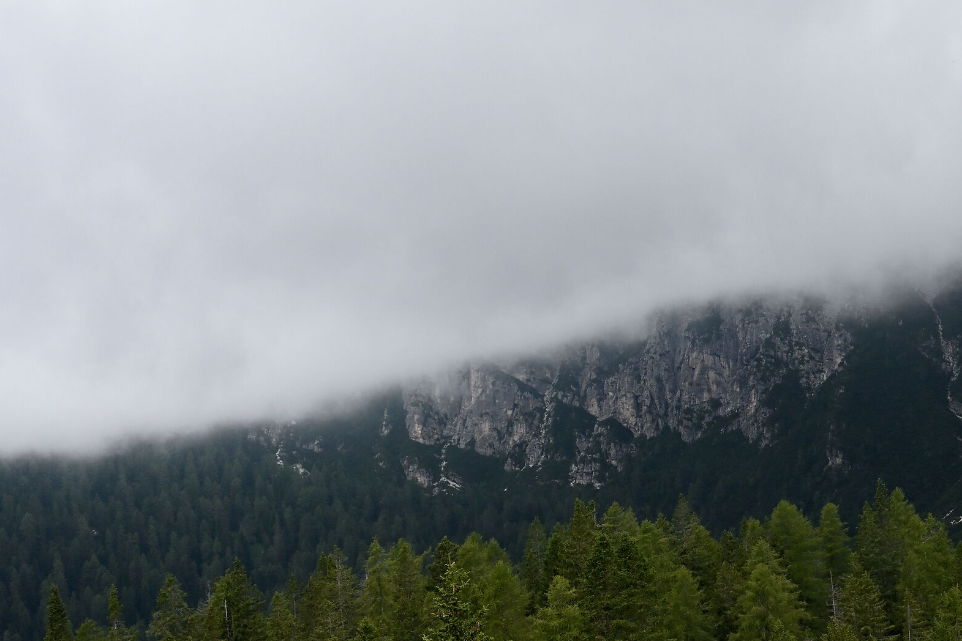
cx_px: 712
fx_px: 2265
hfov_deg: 23.7
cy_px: 397
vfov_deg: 16.1
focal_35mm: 85
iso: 200
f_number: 10
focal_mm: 37
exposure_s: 1/200
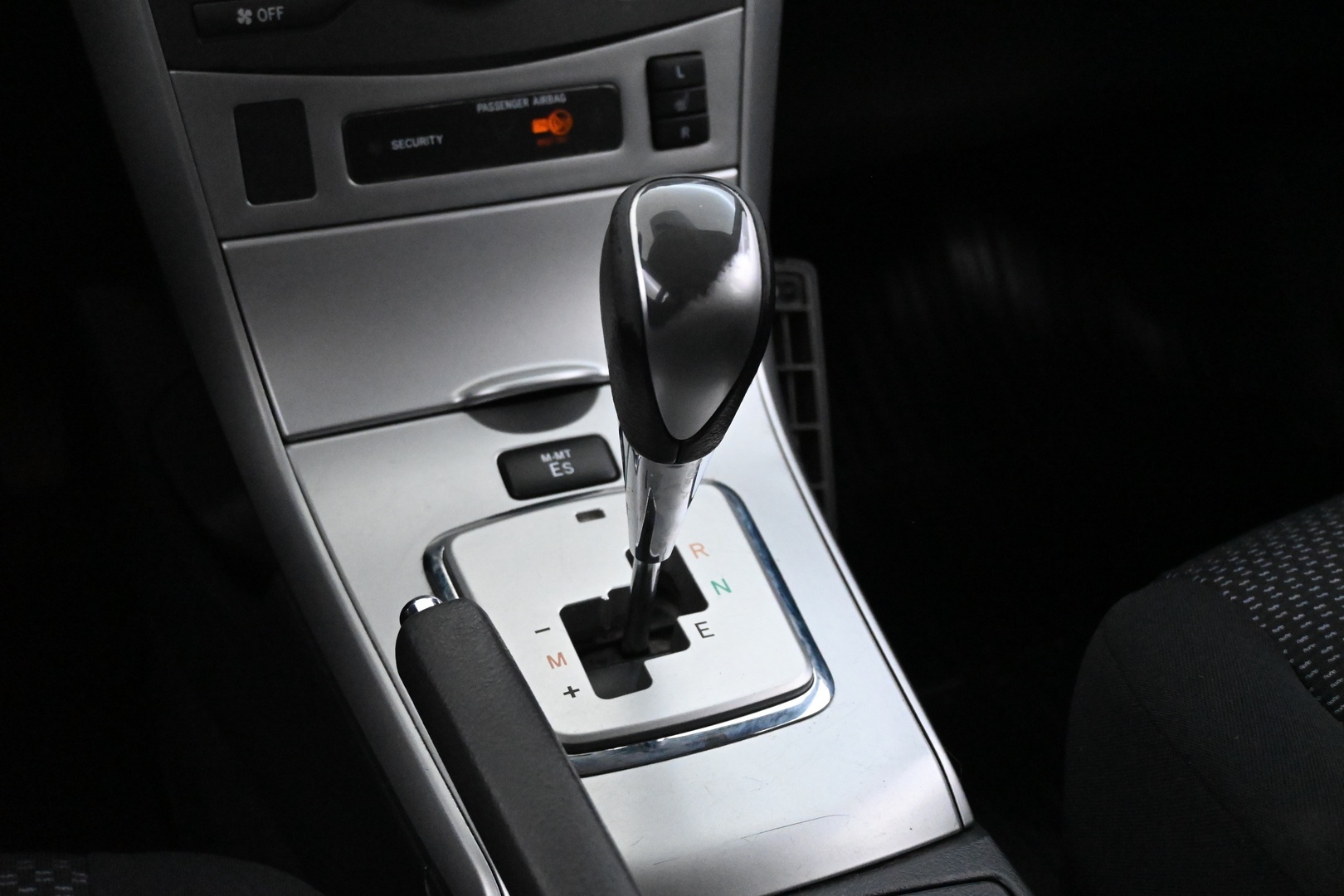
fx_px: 1568
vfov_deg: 31.9
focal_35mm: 42
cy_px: 448
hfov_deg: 46.4
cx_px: 672
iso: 9000
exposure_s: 1/50
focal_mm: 28
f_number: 4.5
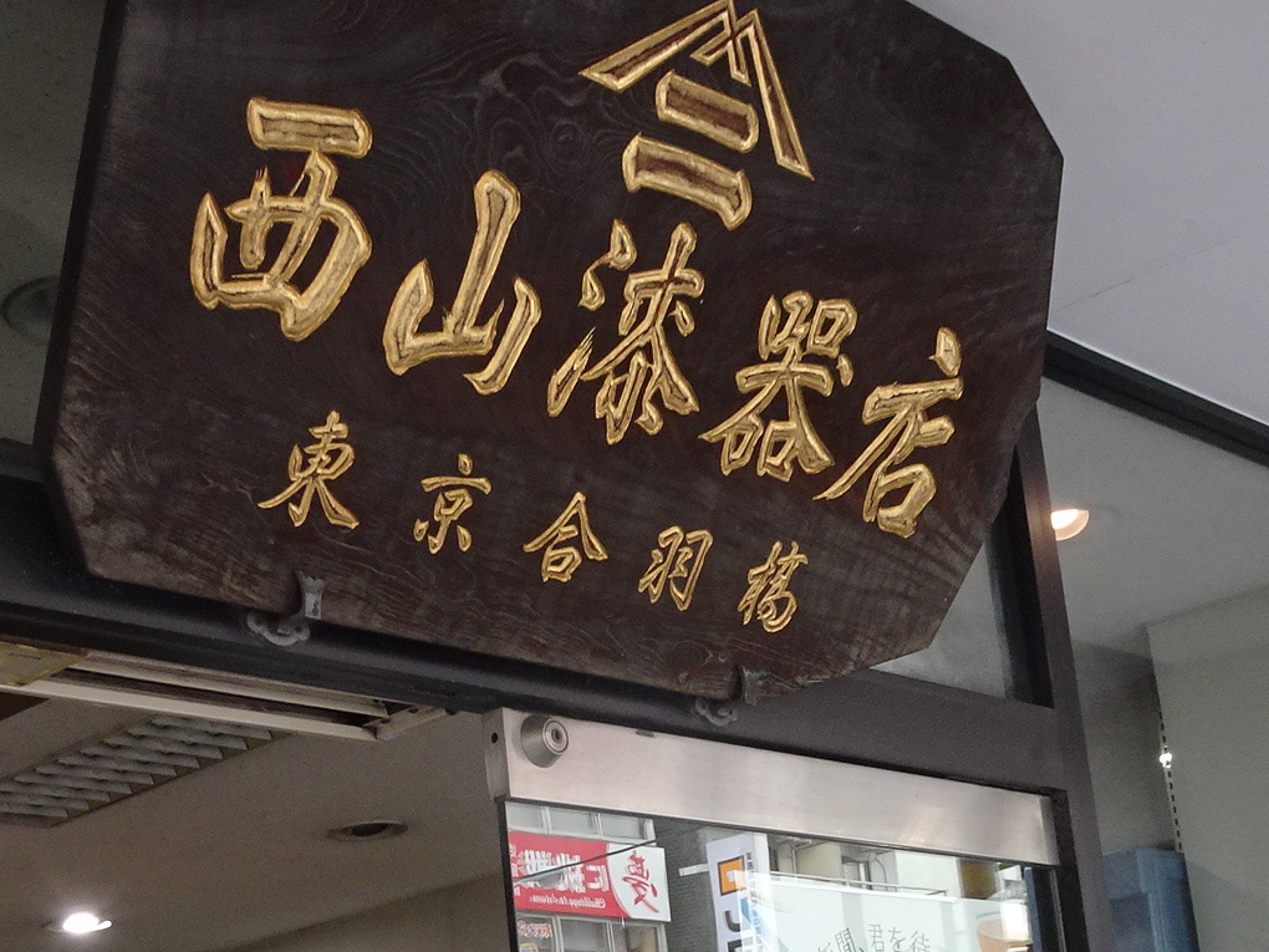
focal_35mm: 61
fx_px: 2236
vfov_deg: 23.5
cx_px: 574
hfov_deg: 31.7
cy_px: 830
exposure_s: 1/30
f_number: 3.5
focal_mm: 4.1
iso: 160
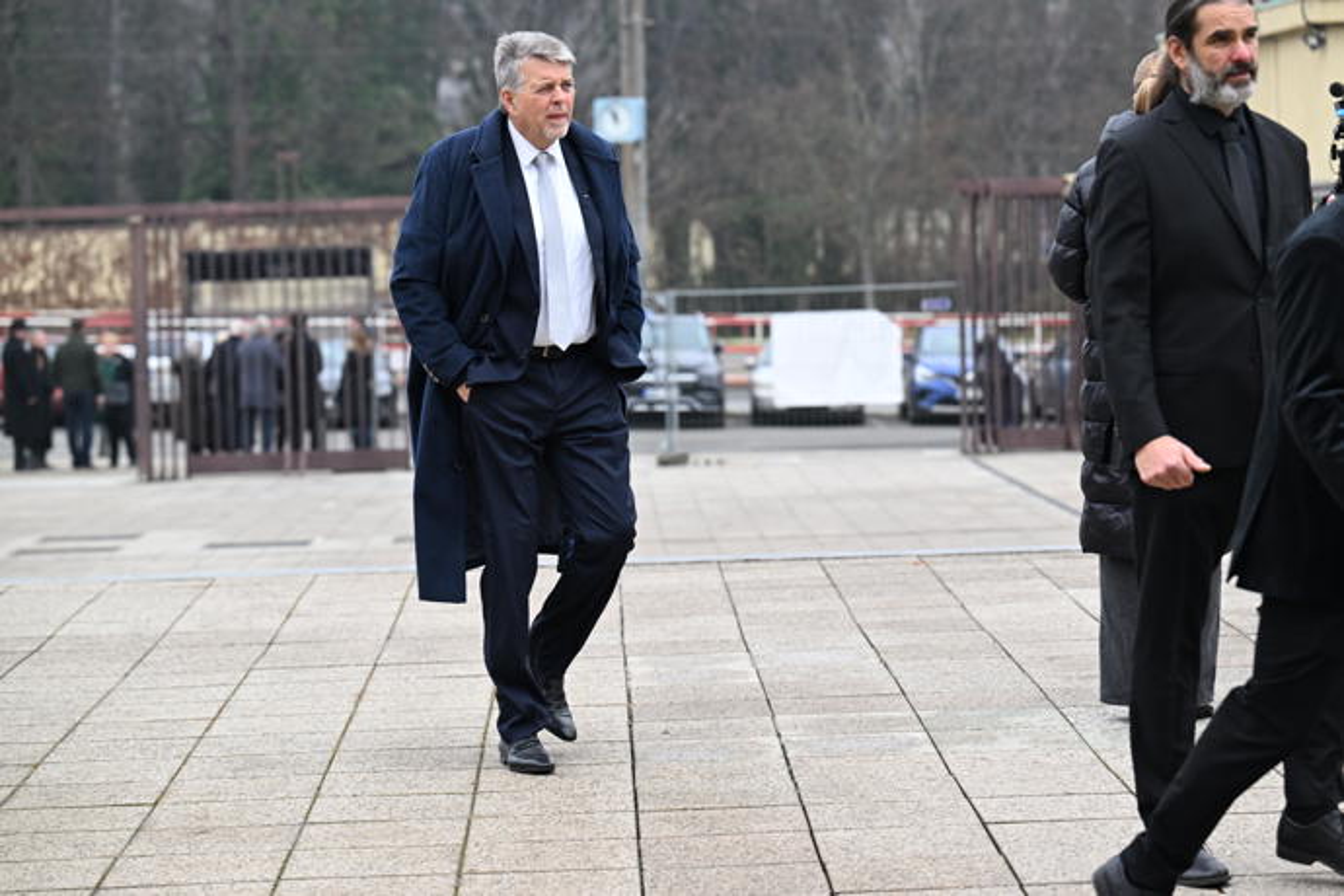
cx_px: 672
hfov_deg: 19.6
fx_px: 3882
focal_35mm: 104
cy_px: 448
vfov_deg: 13.2
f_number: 4
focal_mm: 104
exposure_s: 1/800
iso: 800
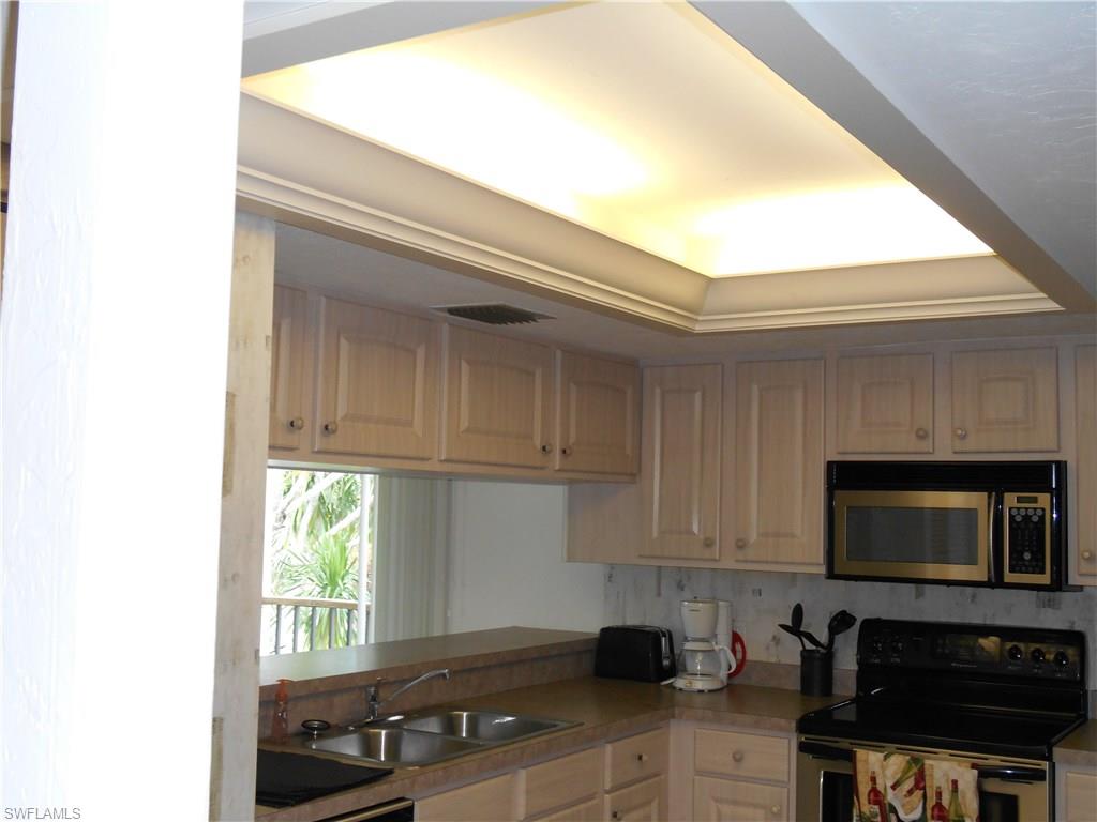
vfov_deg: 35.1
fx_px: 1299
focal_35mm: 41
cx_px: 548
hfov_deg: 45.8
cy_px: 411
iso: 220
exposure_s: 1/30
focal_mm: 7.2
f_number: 3.9
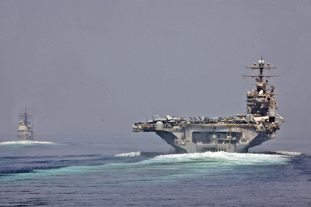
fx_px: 3455
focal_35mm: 400
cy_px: 104
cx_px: 156
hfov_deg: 5.2
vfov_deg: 3.4
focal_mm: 400
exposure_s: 1/1000
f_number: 20
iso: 500
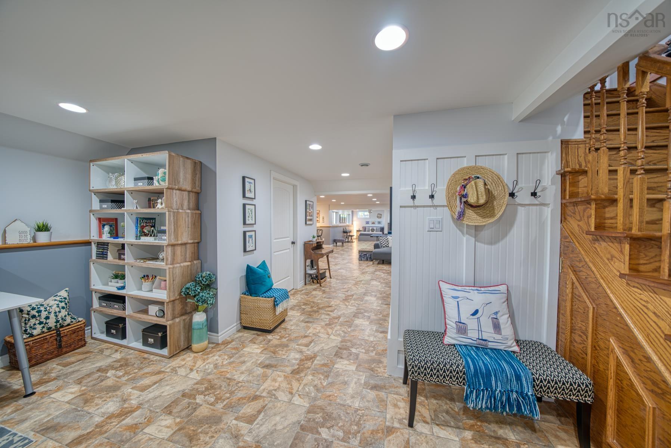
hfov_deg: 112.6
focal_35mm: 12
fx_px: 224
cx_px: 336
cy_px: 224
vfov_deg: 90.1
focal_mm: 12
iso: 100
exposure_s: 1/5
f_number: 4.5
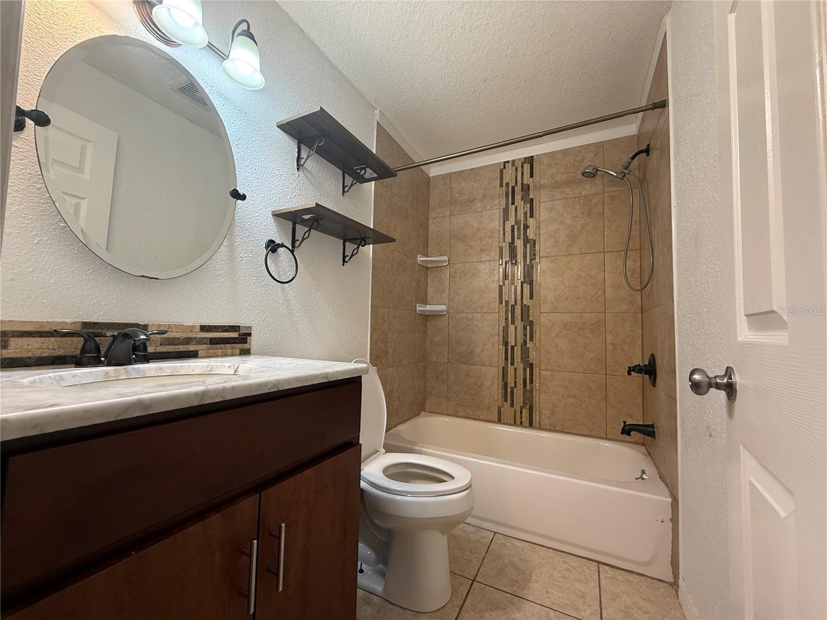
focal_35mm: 14
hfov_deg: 102.1
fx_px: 334
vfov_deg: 85.7
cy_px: 310
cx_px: 414
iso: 250
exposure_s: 1/60
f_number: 2.2
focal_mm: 2.22
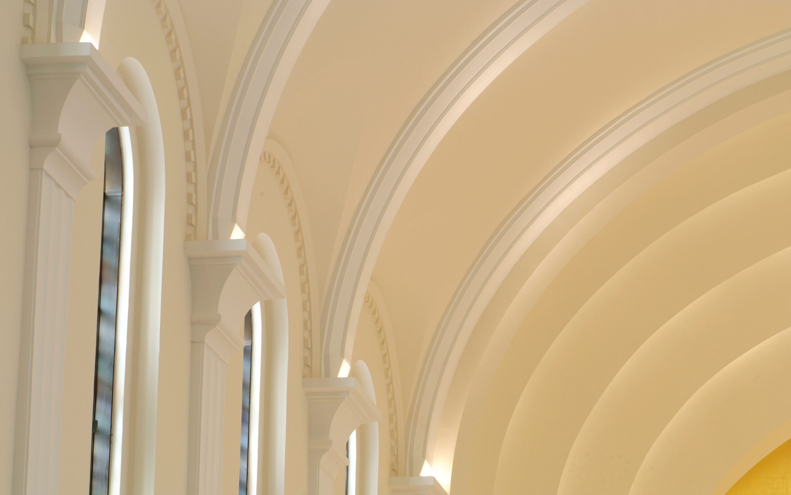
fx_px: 2652
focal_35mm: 123
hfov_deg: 17.0
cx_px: 395
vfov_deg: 10.7
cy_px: 266
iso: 100
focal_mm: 80
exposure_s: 1/3
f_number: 8
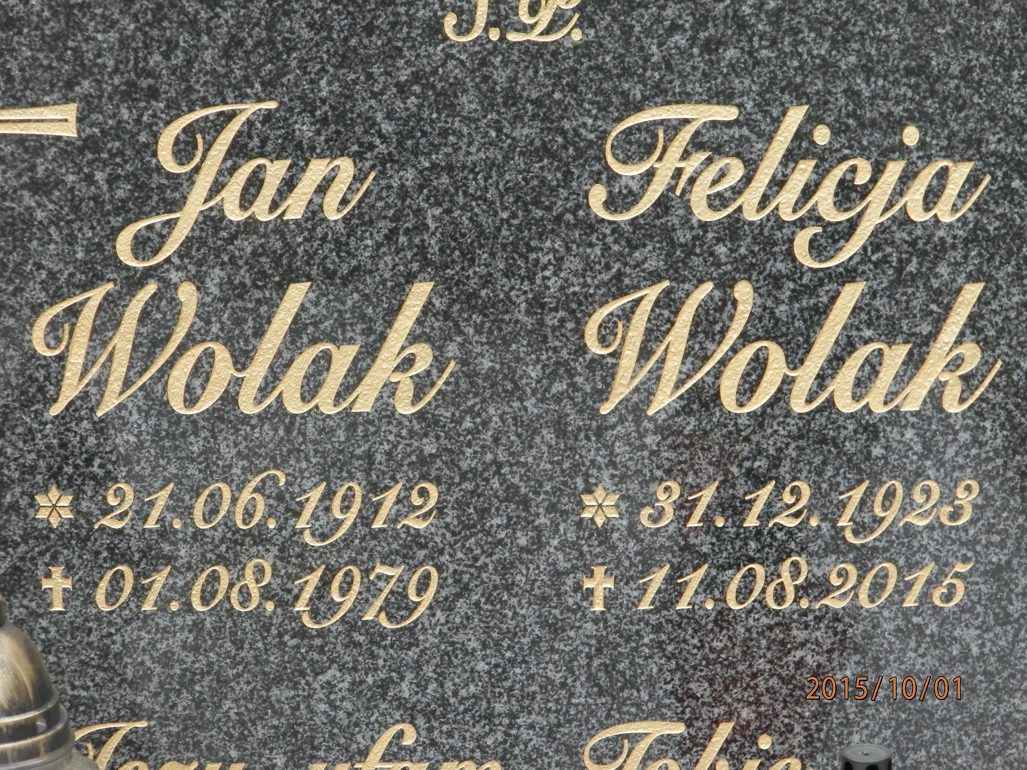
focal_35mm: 132
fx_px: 3916
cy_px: 385
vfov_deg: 11.2
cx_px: 514
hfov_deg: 14.9
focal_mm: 23.6
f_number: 4.7
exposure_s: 1/60
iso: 200
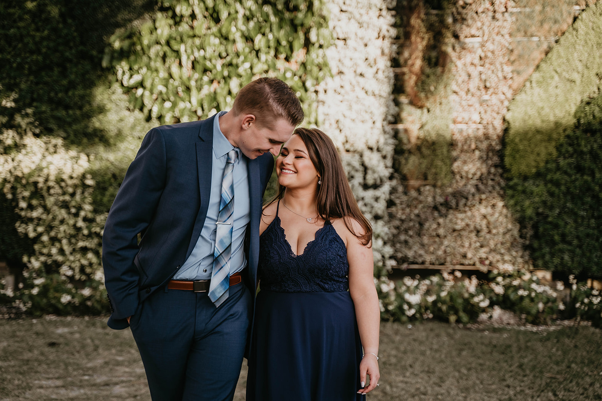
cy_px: 200
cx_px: 301
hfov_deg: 31.4
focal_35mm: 64
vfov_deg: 21.2
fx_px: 1070
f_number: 2.8
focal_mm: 64
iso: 200
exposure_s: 1/320
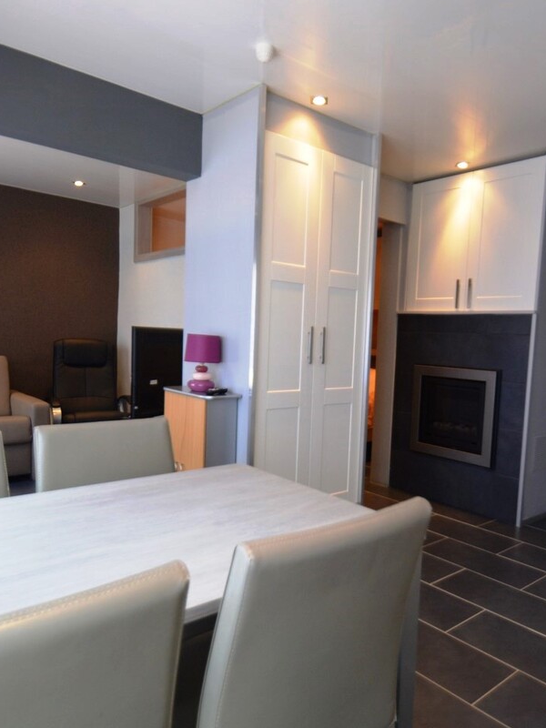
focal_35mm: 27
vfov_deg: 65.7
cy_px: 380
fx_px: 564
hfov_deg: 51.3
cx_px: 328
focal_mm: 11
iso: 560
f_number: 3.5
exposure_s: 1/60
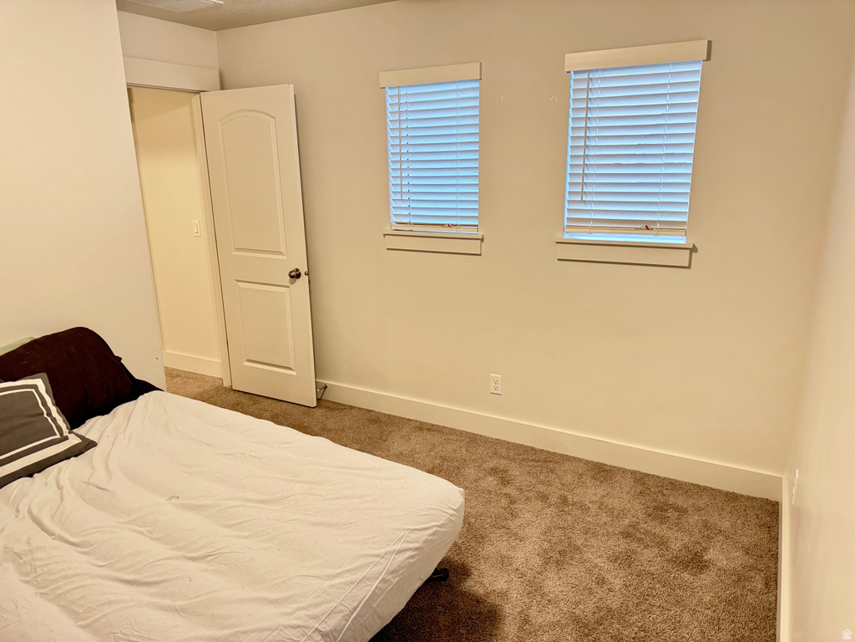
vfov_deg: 56.8
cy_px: 321
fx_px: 593
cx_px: 428
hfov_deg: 71.6
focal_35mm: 24
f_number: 1.78
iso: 640
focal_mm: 6.76
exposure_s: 1/60
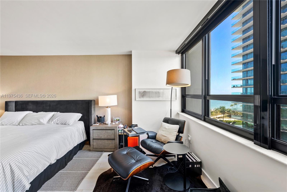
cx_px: 144
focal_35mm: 15
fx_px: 120
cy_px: 96
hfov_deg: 100.4
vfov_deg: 77.4
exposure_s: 1/6
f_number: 8
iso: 400
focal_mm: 15
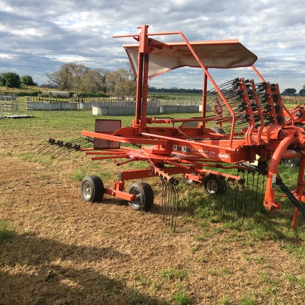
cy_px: 152
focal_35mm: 38
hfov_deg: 43.4
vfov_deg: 43.9
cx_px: 194
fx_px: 379
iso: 32
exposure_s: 1/894
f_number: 2.4
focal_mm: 3.3
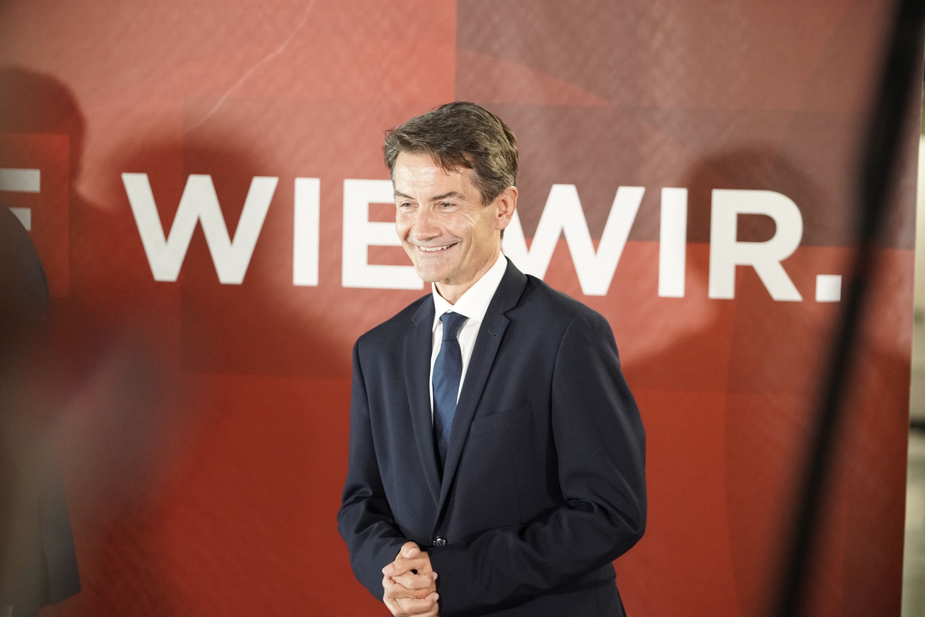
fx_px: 2441
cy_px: 308
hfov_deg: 21.5
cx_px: 462
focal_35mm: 95
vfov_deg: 14.4
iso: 8000
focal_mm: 95
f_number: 2.8
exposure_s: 1/320
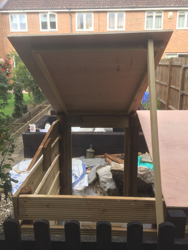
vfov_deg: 61.7
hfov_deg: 48.2
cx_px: 94
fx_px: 210
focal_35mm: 29
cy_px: 125
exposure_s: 1/221
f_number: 2.2
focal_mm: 4.15
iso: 32
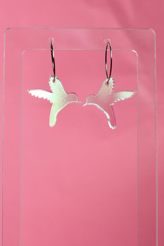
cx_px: 82
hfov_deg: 26.0
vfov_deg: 38.2
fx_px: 355
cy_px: 123
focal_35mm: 52
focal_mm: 35
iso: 1600
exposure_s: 1/640
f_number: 5
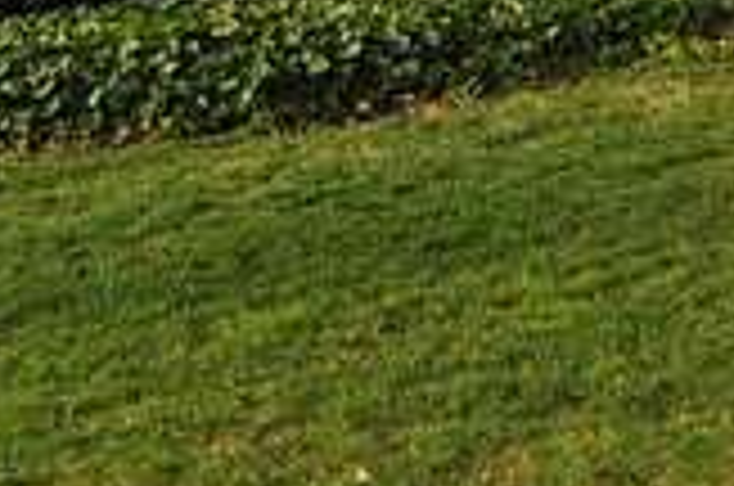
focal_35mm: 85
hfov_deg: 21.6
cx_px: 955
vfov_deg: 13.1
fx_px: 1730
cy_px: -580
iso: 200
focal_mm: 12
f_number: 4.5
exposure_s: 1/250
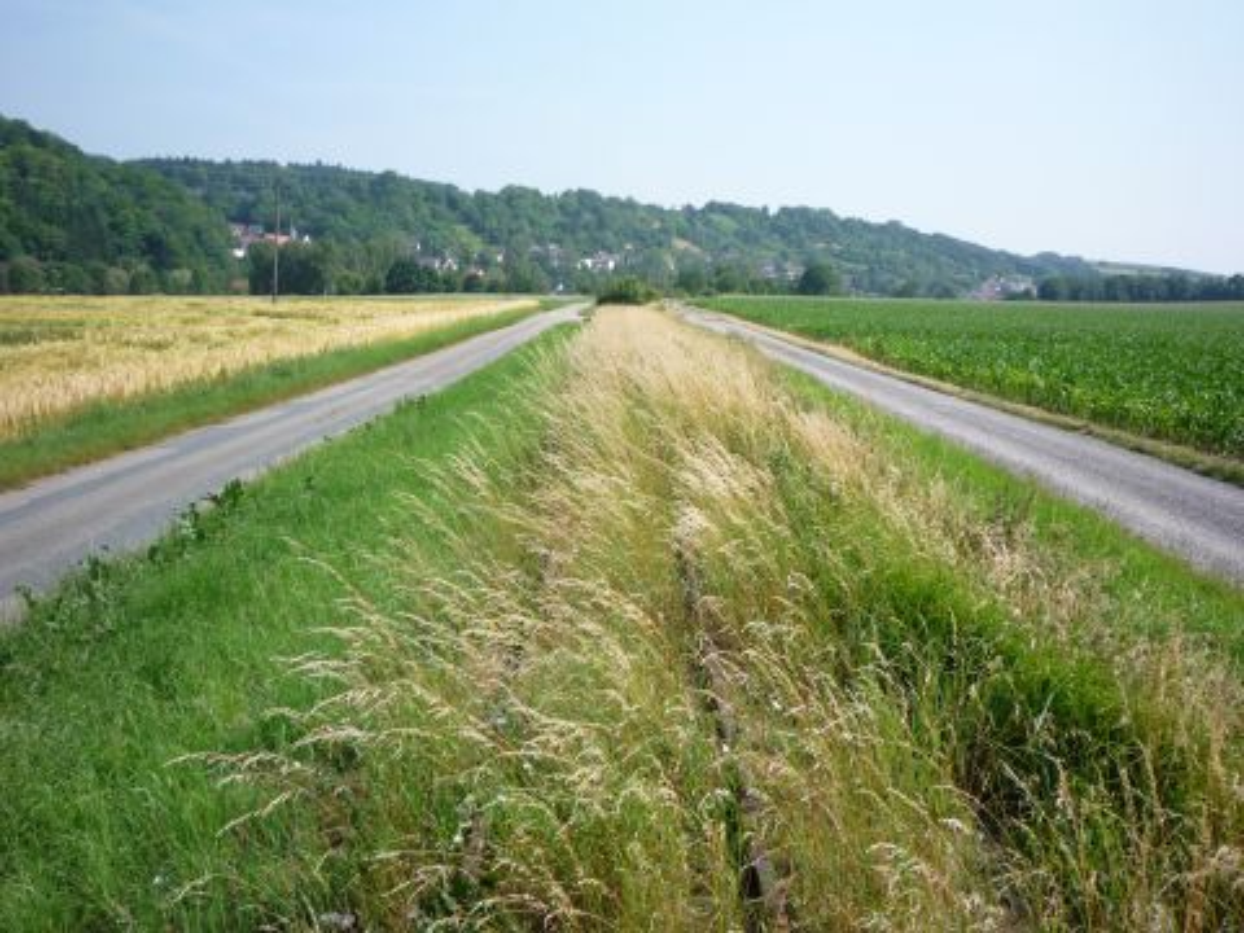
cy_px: 466
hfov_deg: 56.8
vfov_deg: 44.2
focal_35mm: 32
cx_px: 622
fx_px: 1150
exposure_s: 1/400
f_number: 4.5
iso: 100
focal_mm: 5.2
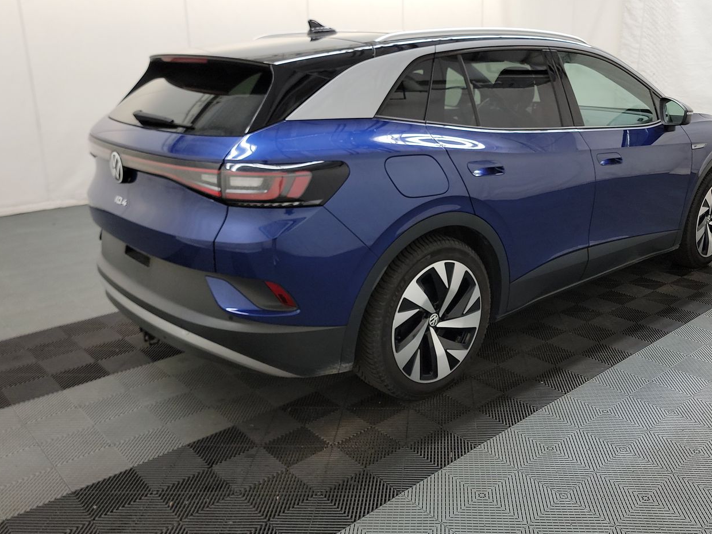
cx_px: 425
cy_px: 259
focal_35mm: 31
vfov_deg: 45.4
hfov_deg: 57.9
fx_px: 638
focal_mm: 6.7
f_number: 1.8
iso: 258
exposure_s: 1/59
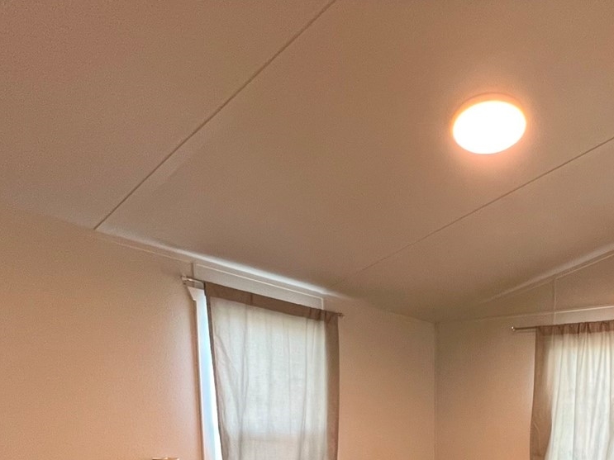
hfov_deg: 56.6
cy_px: 494
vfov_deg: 41.0
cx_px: 527
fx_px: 497
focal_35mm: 28
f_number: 1.8
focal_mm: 1.57
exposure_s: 1/60
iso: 200
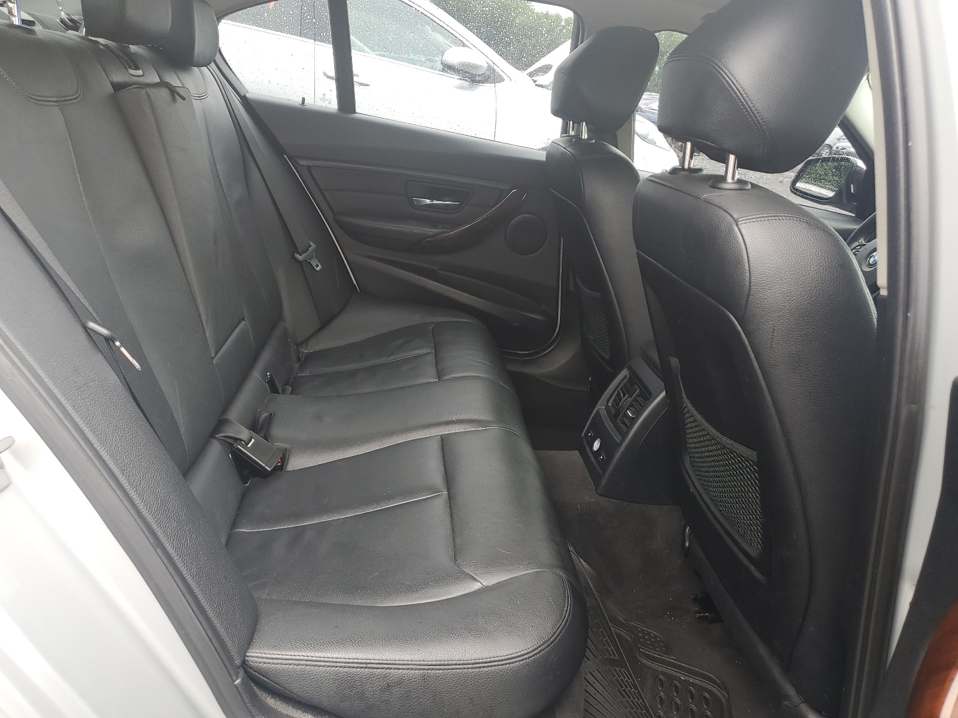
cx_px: 479
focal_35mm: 26
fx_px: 720
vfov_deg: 53.1
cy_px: 359
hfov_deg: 67.3
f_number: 1.5
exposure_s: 1/120
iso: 53
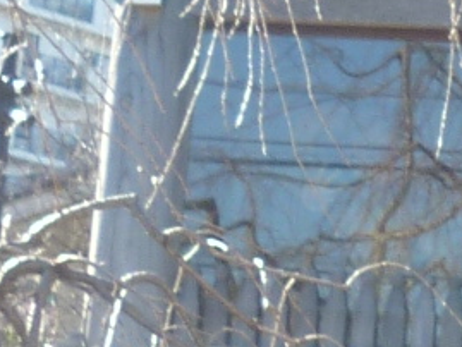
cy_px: -134
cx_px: 1158
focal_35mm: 251
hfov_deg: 7.3
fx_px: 3351
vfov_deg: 5.9
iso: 80
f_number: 2.8
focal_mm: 5.5
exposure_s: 1/250
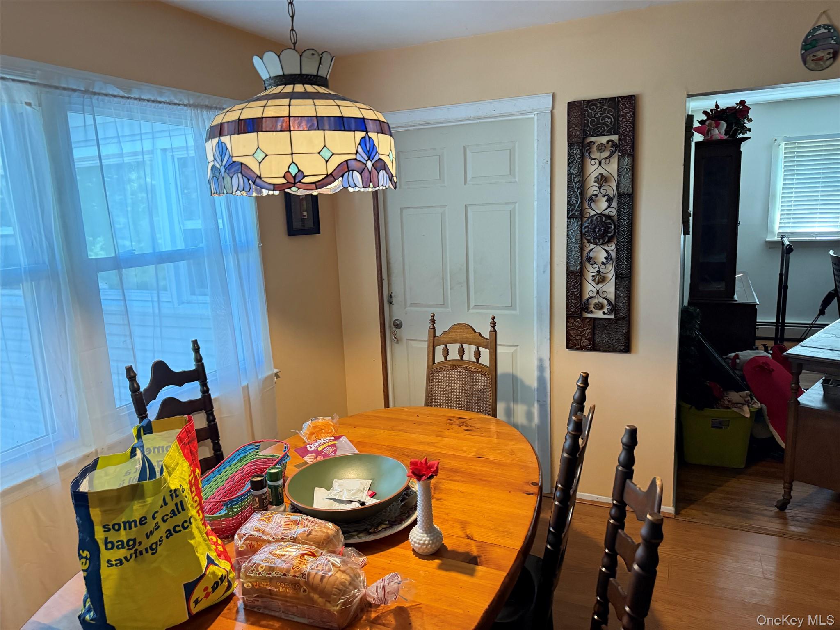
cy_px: 315
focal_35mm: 24
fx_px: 582
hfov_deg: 71.6
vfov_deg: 56.8
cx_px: 420
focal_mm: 6.76
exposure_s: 1/60
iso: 640
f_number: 1.78
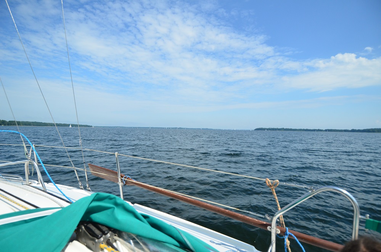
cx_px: 190
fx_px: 190
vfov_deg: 67.1
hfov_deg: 90.1
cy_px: 126
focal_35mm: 18
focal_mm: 12
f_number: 4.5
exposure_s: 1/8000
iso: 640
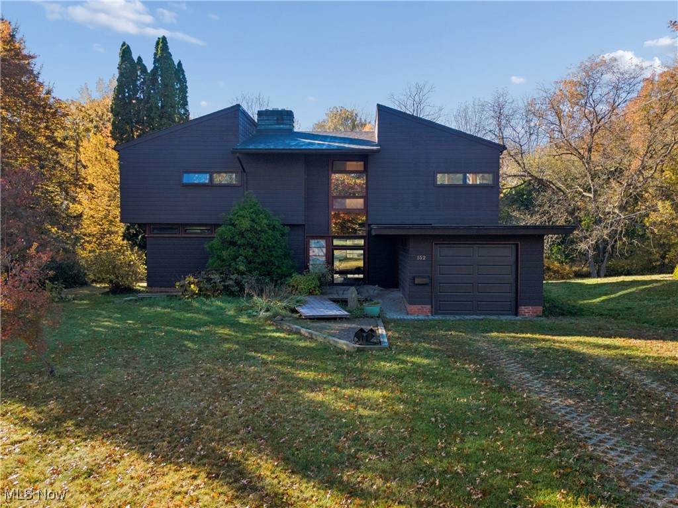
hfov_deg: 71.6
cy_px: 254
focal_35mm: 24
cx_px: 339
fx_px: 470
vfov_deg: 56.8
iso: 100
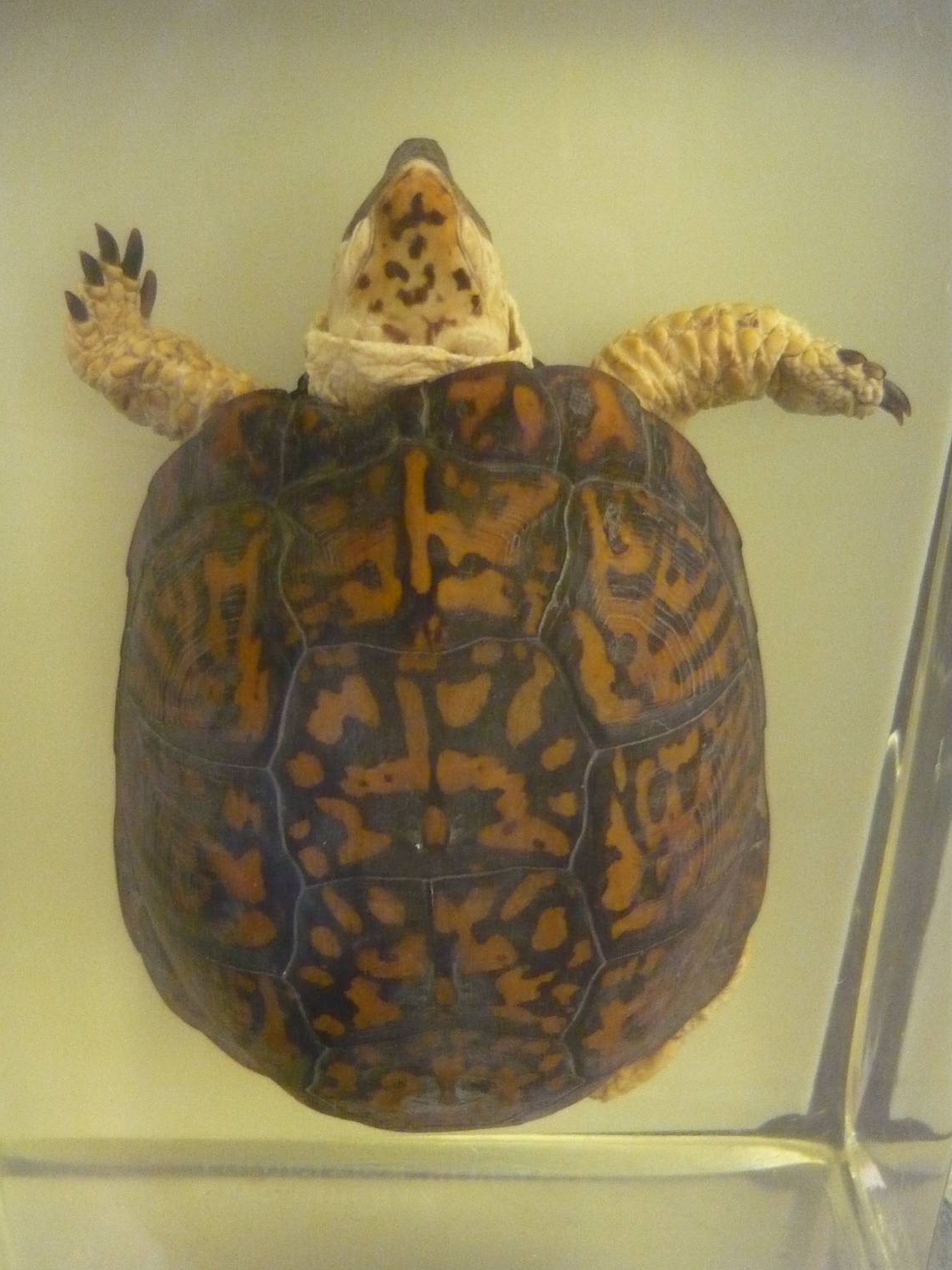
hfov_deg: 40.7
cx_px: 448
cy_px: 658
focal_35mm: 35
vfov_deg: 52.6
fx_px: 1284
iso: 800
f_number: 2.8
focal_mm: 5.5
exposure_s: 1/15
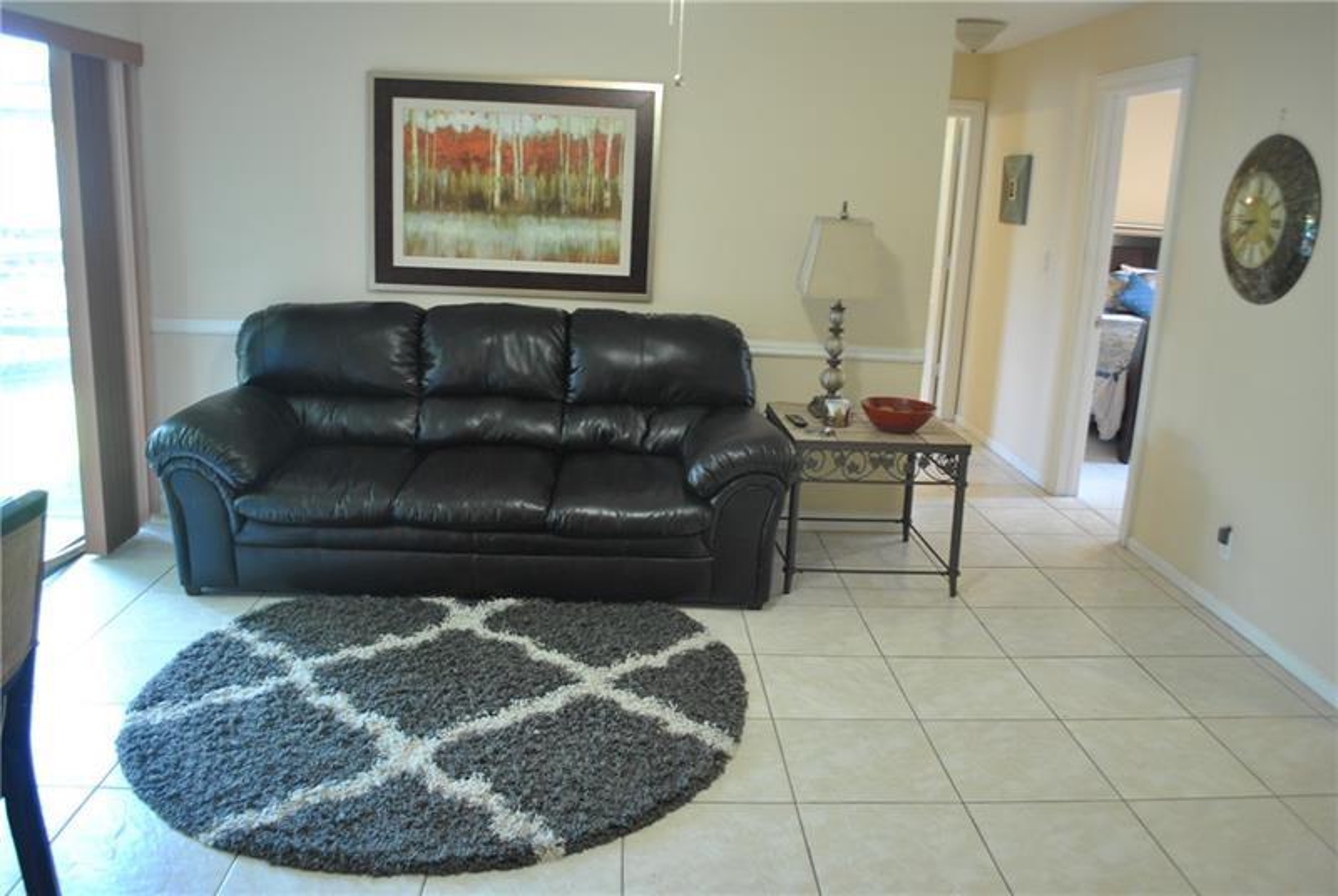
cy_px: 448
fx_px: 1005
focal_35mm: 27
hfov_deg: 67.3
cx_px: 669
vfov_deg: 48.1
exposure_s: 1/13
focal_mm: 18
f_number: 3.5
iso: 400
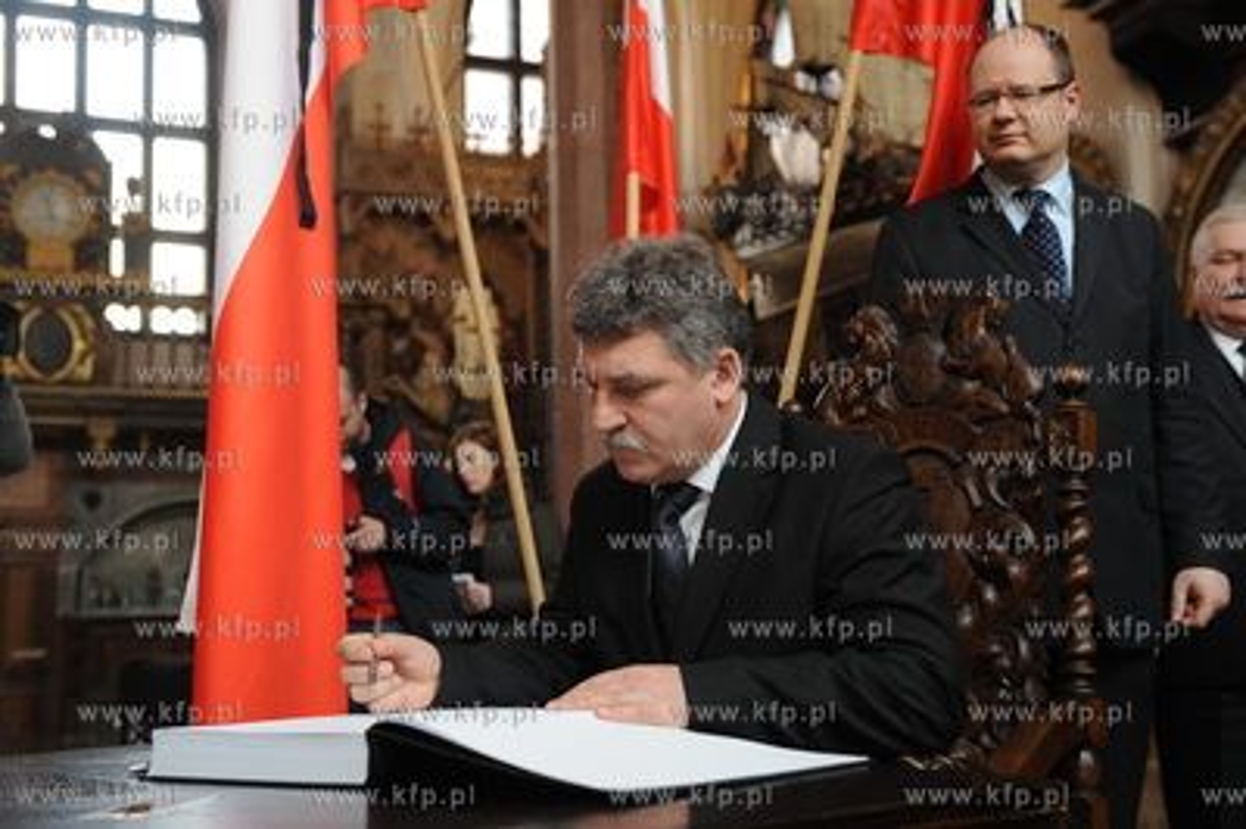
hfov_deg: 41.1
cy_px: 414
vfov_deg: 28.0
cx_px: 623
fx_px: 1660
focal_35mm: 48
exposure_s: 1/200
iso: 1600
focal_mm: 48
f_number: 4
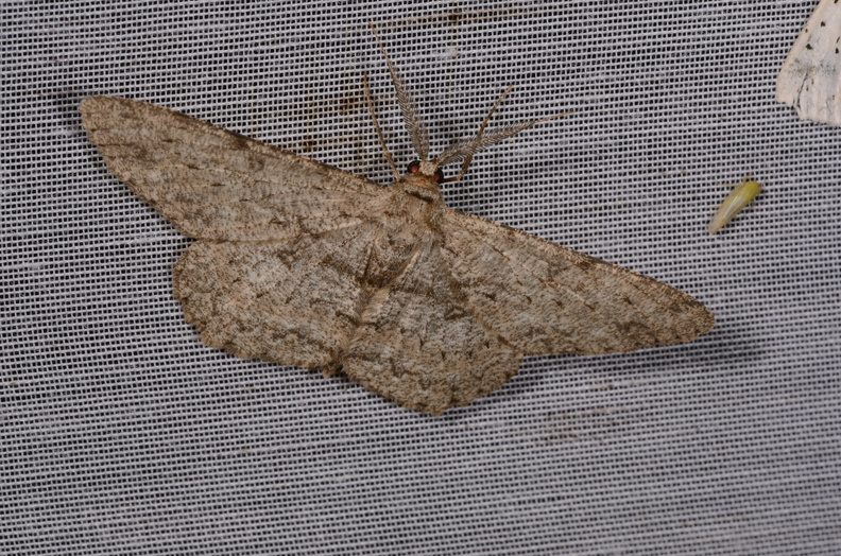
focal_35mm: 128
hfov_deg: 16.1
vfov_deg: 10.7
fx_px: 2971
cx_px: 420
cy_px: 278
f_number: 25
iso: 100
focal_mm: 85
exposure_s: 1/60
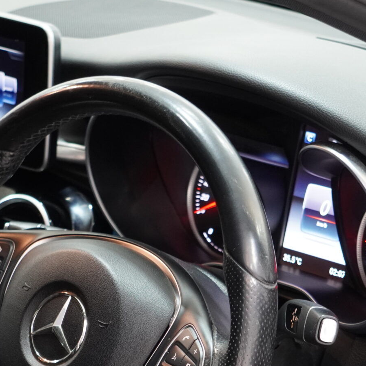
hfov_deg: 8.7
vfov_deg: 8.7
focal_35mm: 200
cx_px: 126
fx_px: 2395
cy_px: 330
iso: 1250
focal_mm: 55
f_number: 4.5
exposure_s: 1/15
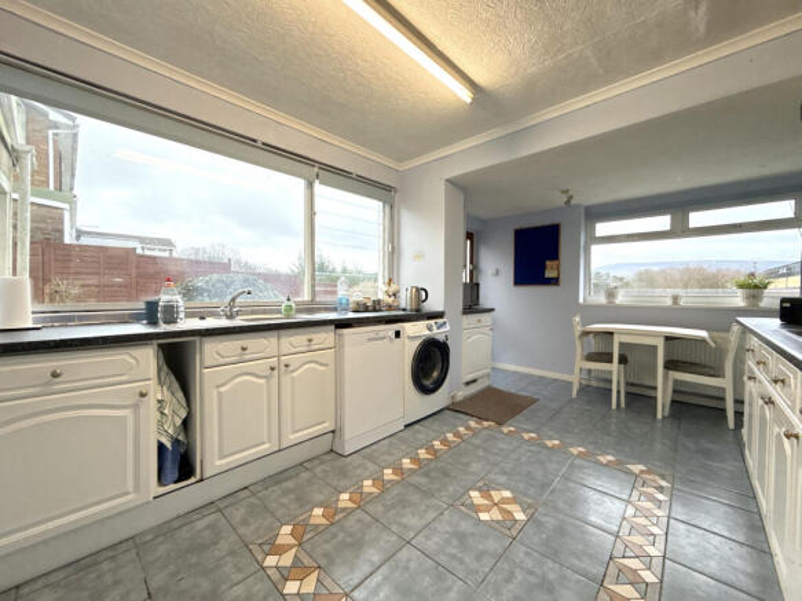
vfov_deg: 85.7
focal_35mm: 14
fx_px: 324
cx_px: 401
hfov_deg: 102.1
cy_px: 300
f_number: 2.2
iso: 125
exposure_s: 1/100
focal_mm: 2.22
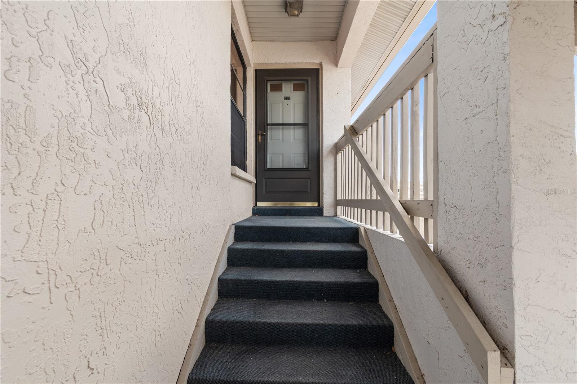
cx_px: 288
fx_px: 240
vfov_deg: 77.3
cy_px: 192
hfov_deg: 100.4
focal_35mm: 15
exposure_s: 1/60
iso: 640
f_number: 7.1
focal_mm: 10
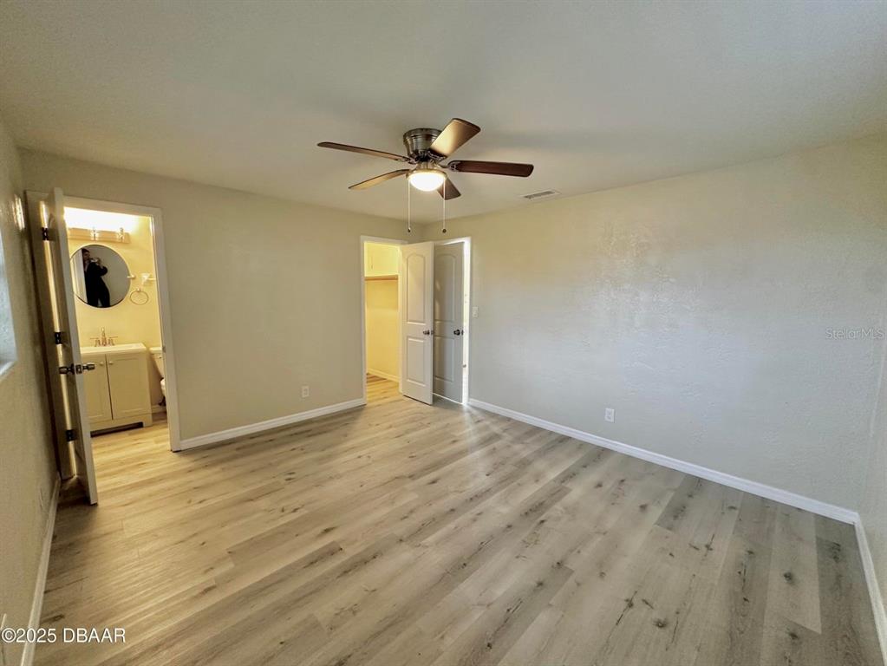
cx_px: 444
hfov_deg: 102.0
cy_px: 333
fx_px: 359
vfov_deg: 85.7
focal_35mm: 14
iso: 250
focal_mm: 2.22
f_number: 2.2
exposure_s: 1/60
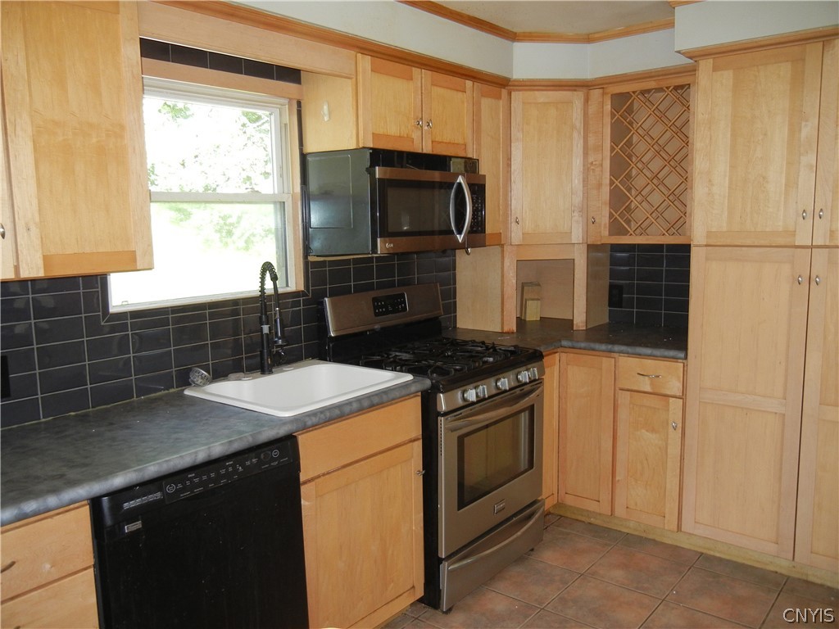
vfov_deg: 46.8
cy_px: 314
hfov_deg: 60.0
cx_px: 420
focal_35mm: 30
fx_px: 727
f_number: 3.5
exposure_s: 1/30
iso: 200
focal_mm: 5.4
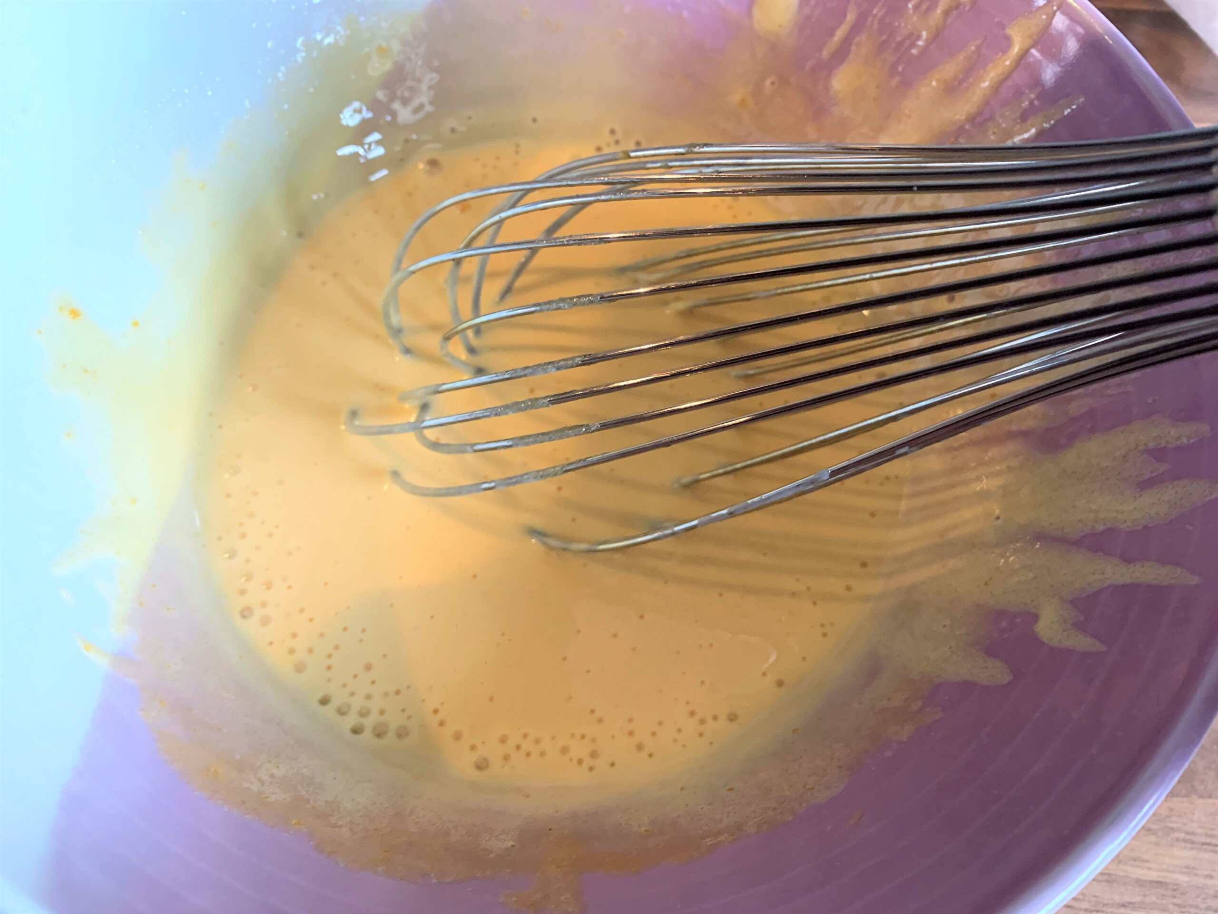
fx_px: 915
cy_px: 457
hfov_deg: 67.3
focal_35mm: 26
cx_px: 609
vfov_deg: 53.1
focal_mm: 4.25
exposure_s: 1/50
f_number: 1.8
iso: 200
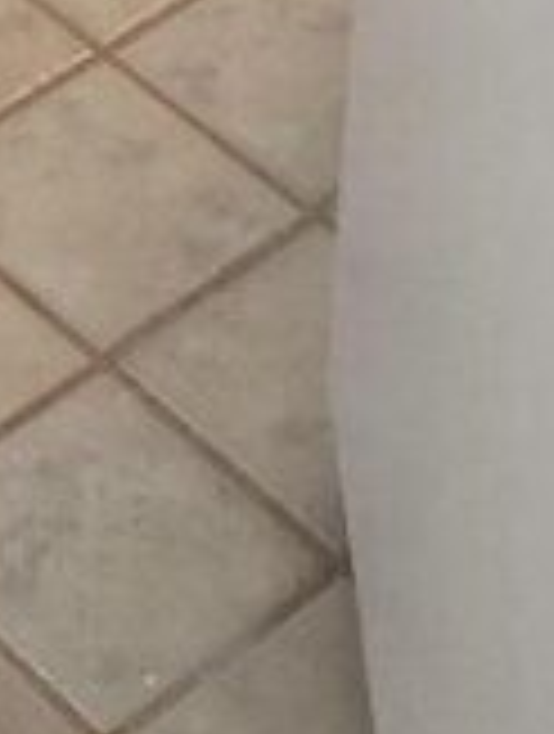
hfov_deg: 8.7
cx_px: -545
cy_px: -761
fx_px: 3465
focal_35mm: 163
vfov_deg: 11.0
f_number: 1.8
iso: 371
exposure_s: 1/40
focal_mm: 5.4
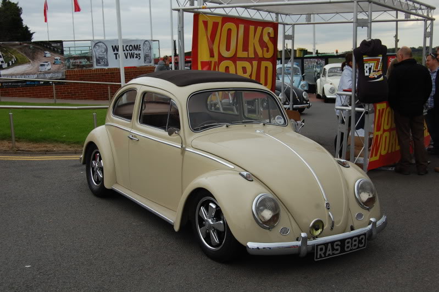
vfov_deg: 28.9
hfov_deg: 42.4
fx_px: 566
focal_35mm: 46
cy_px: 146
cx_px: 220
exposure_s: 1/200
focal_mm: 31
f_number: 7.1
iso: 200
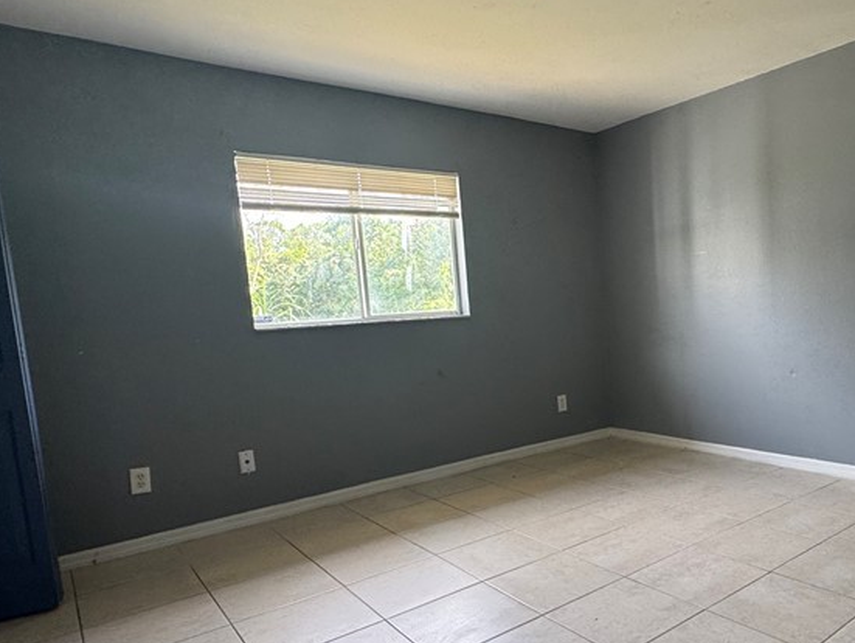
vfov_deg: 52.8
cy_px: 381
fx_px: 643
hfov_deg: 64.4
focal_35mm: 26
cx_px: 610
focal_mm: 2.22
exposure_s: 1/99
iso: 200
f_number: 2.2
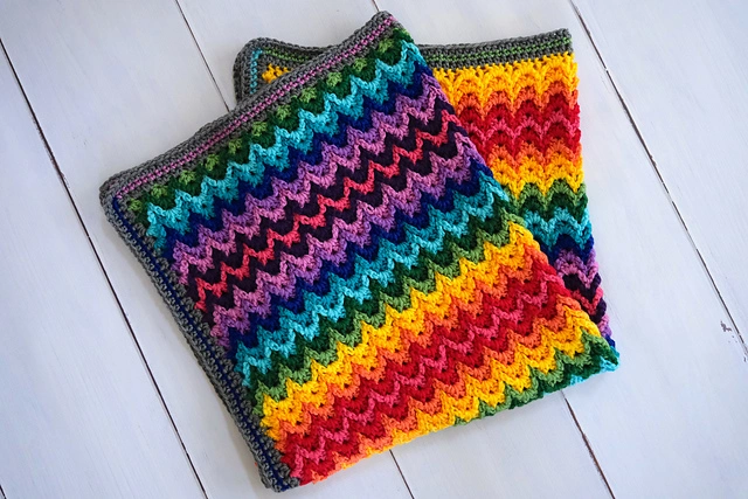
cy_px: 250
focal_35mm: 32
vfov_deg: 41.1
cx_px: 374
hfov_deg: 58.7
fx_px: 665
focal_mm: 21.2
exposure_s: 1/100
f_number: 4
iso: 3200
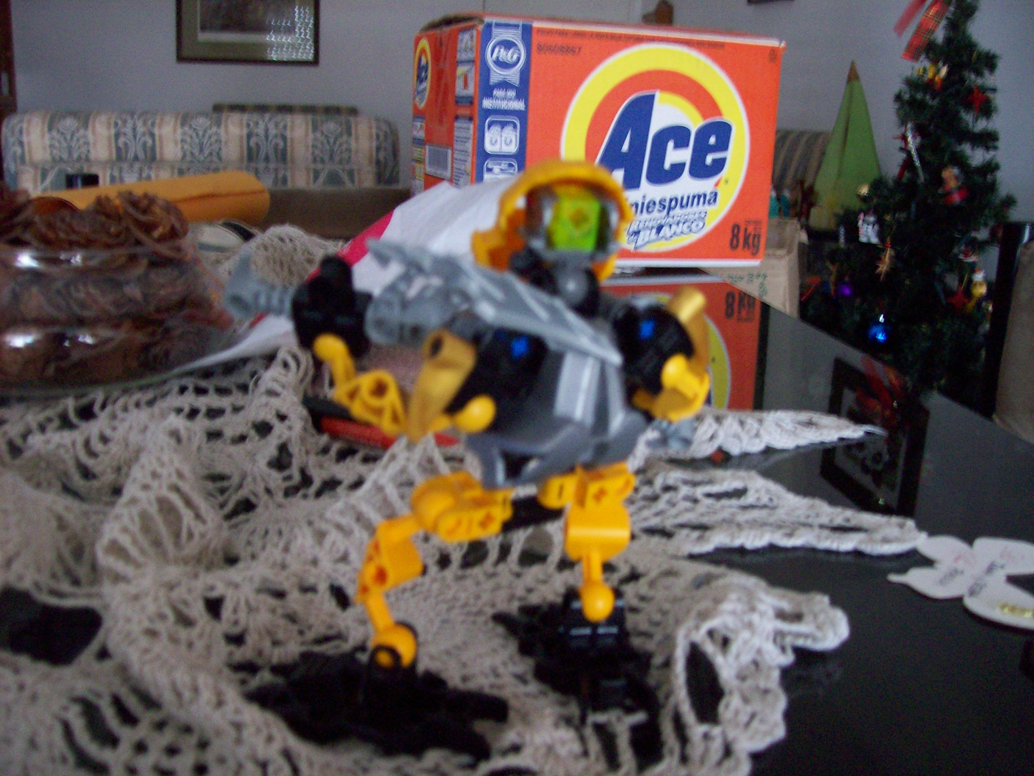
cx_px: 517
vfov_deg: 39.7
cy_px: 388
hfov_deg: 51.4
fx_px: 1075
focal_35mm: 36
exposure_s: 1/8
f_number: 2.7
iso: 160
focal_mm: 6
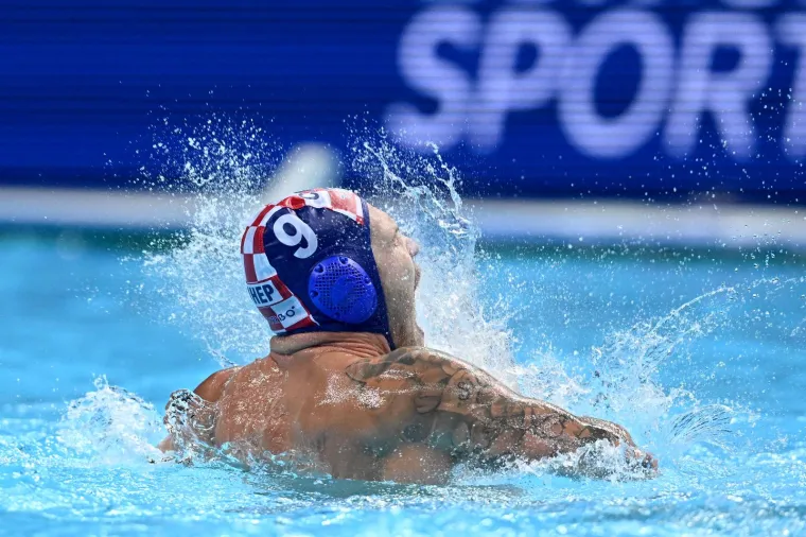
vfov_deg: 3.4
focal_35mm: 400
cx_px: 403
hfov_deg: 5.2
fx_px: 8951
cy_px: 268
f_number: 4
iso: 5000
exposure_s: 1/4000
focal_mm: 400
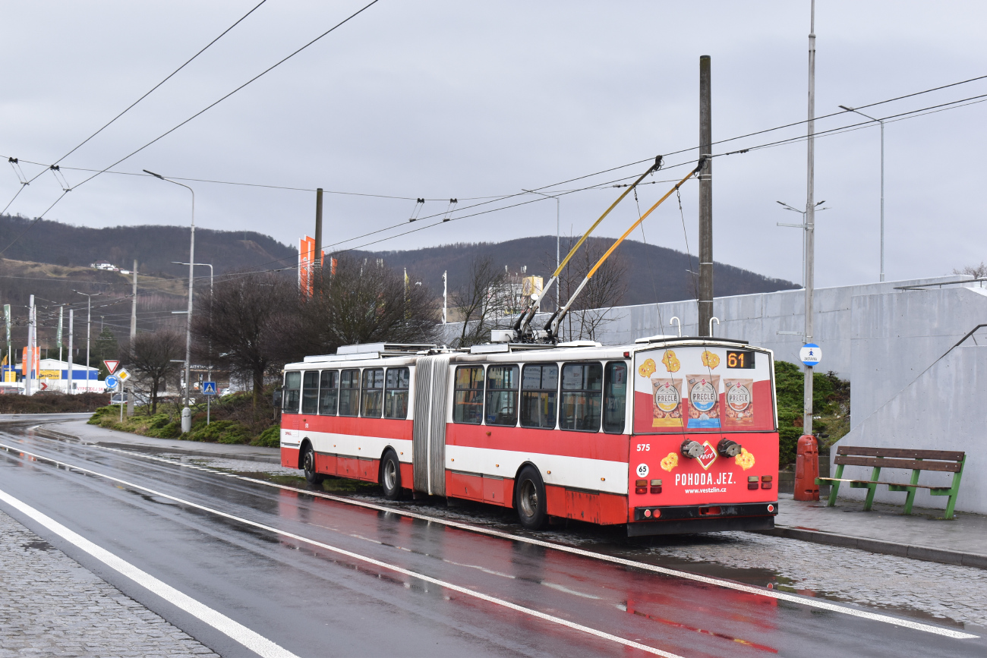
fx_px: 1398
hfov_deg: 38.9
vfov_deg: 26.5
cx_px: 494
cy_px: 329
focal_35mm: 51
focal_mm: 34
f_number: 8
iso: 320
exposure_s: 1/200
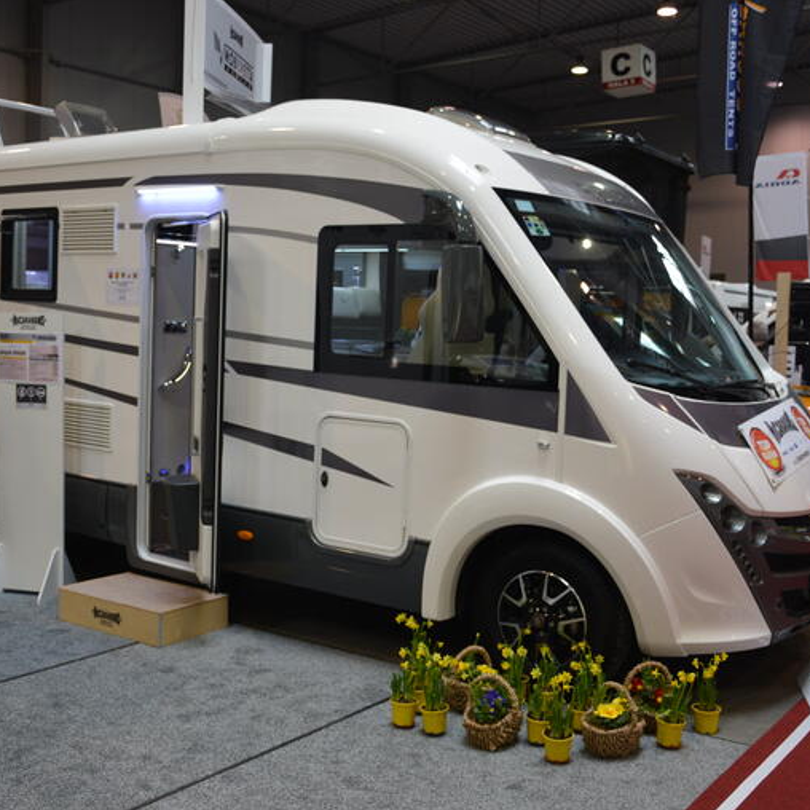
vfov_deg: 41.3
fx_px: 1076
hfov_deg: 41.2
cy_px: 407
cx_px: 376
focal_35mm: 41
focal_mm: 21
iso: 400
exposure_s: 1/60
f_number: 4
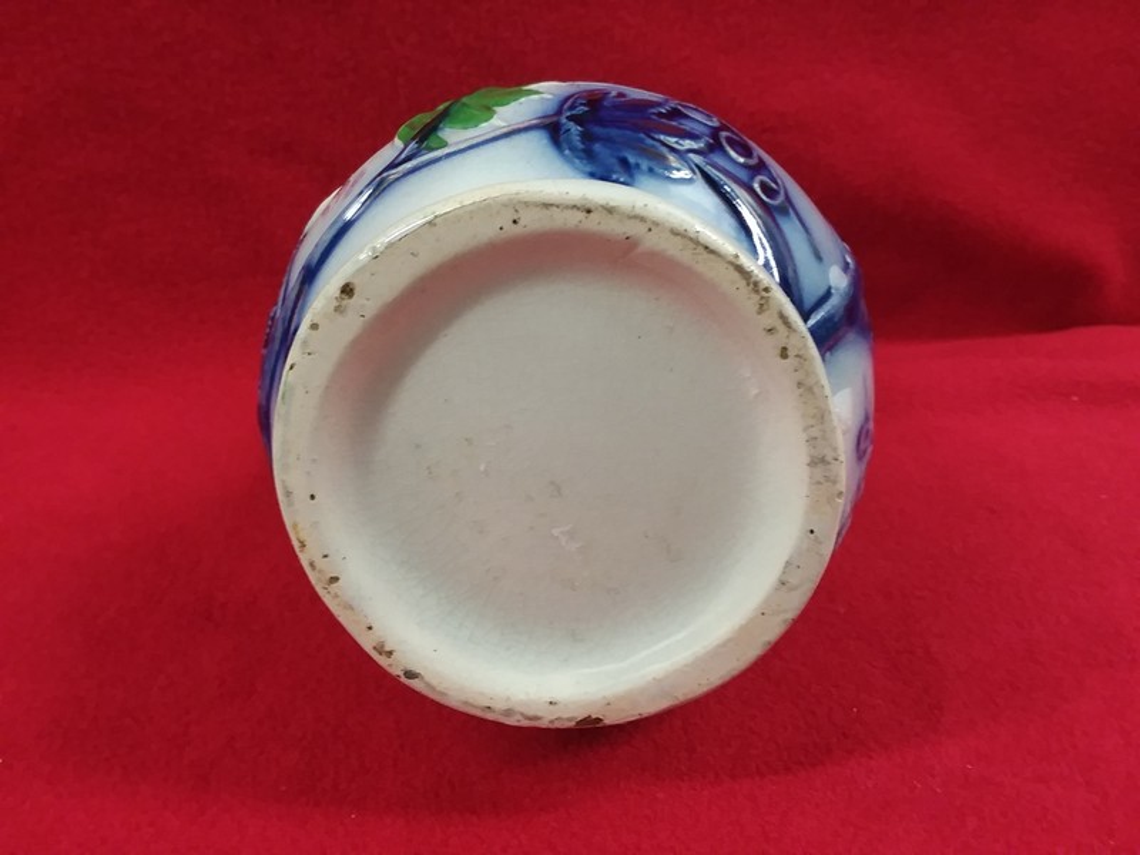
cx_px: 570
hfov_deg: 61.7
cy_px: 428
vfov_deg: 48.2
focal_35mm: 29
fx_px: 955
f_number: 1.9
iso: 125
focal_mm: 2.47
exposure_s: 1/30
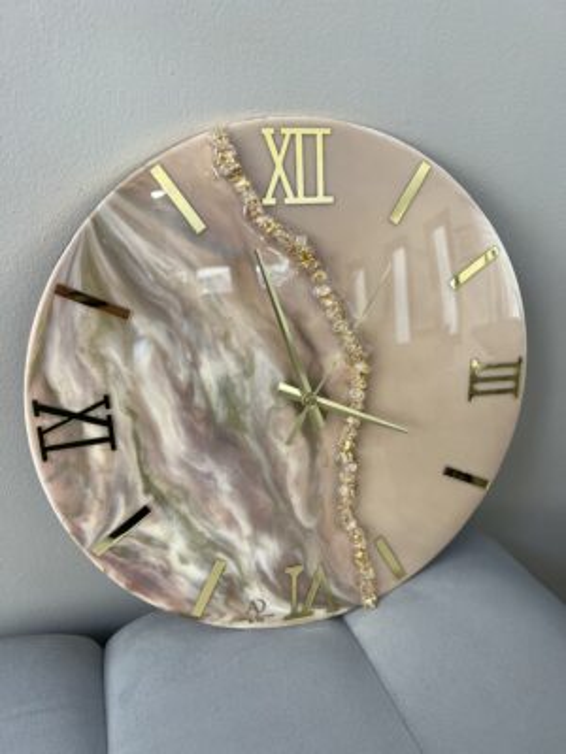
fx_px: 567
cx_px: 283
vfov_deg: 67.3
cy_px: 377
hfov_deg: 53.1
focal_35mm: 26
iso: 125
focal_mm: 5.7
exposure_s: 1/121
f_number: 1.5
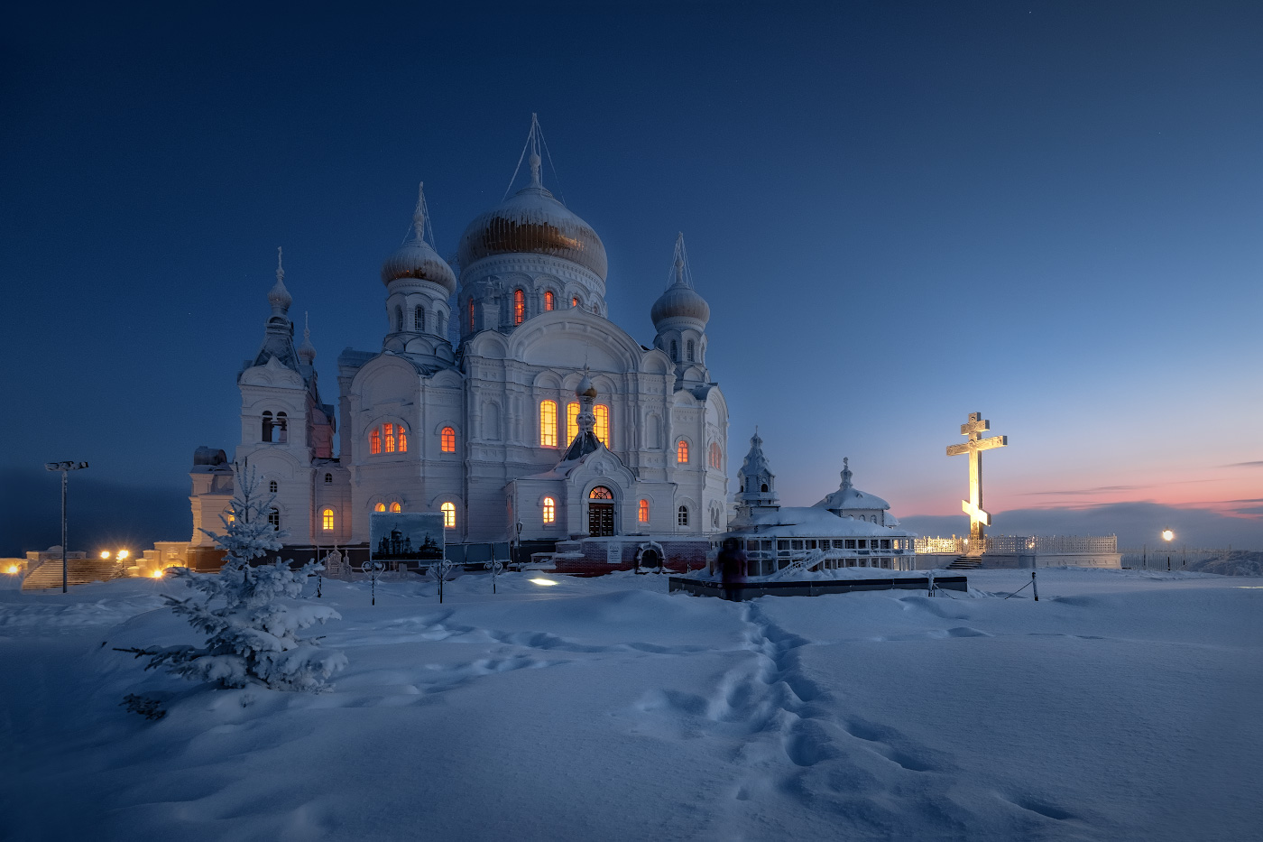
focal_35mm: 17
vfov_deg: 70.4
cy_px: 421
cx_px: 632
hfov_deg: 93.3
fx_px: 596
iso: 400
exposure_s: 6
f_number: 8
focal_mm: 11.6
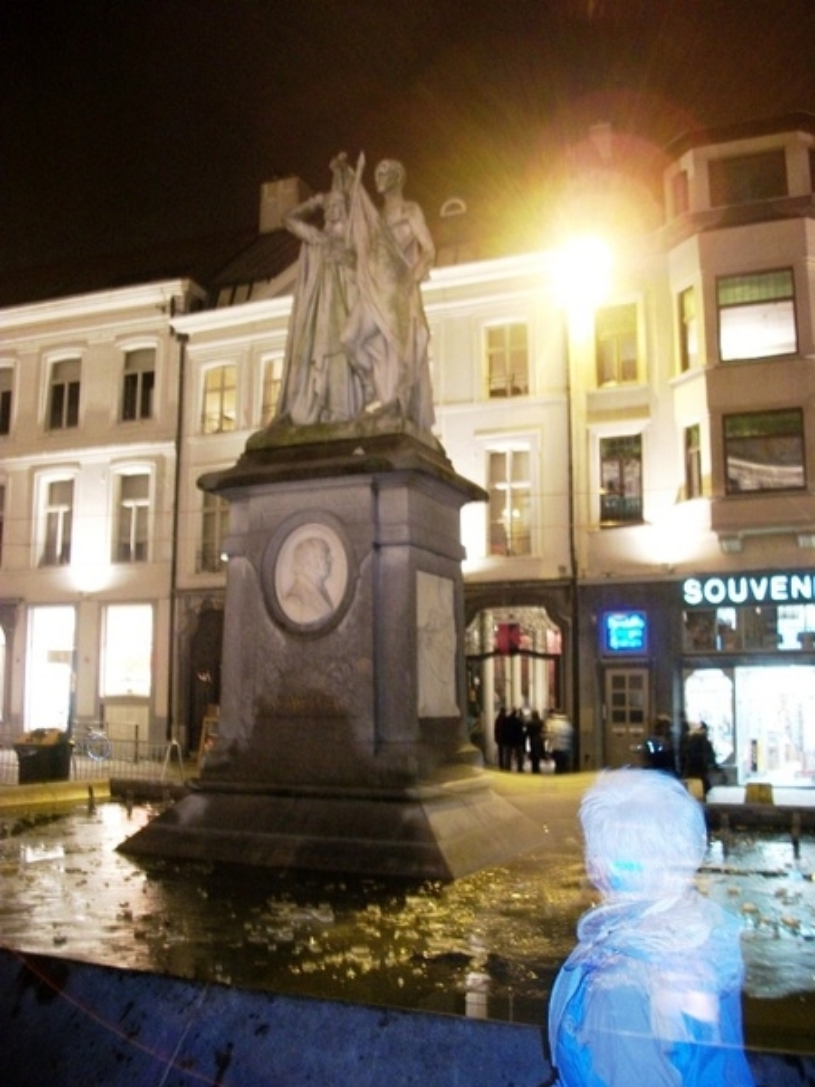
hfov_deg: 44.2
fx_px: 1005
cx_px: 408
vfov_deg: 56.8
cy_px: 544
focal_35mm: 32
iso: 160
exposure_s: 1/3.2
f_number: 2.9
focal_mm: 5.7
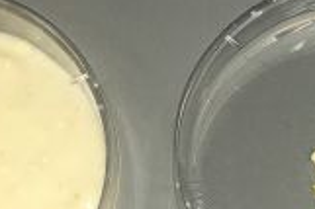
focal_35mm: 150
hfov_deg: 13.5
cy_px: 201
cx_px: 325
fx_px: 1311
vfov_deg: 9.1
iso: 40
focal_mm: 4.15
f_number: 2.2
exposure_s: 1/33
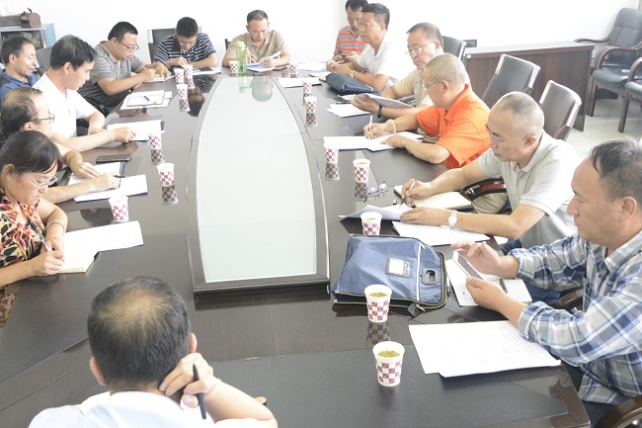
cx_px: 321
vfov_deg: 35.0
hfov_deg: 50.7
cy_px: 214
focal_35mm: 38
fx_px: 677
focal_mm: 38
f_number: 9
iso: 800
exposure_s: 1/6
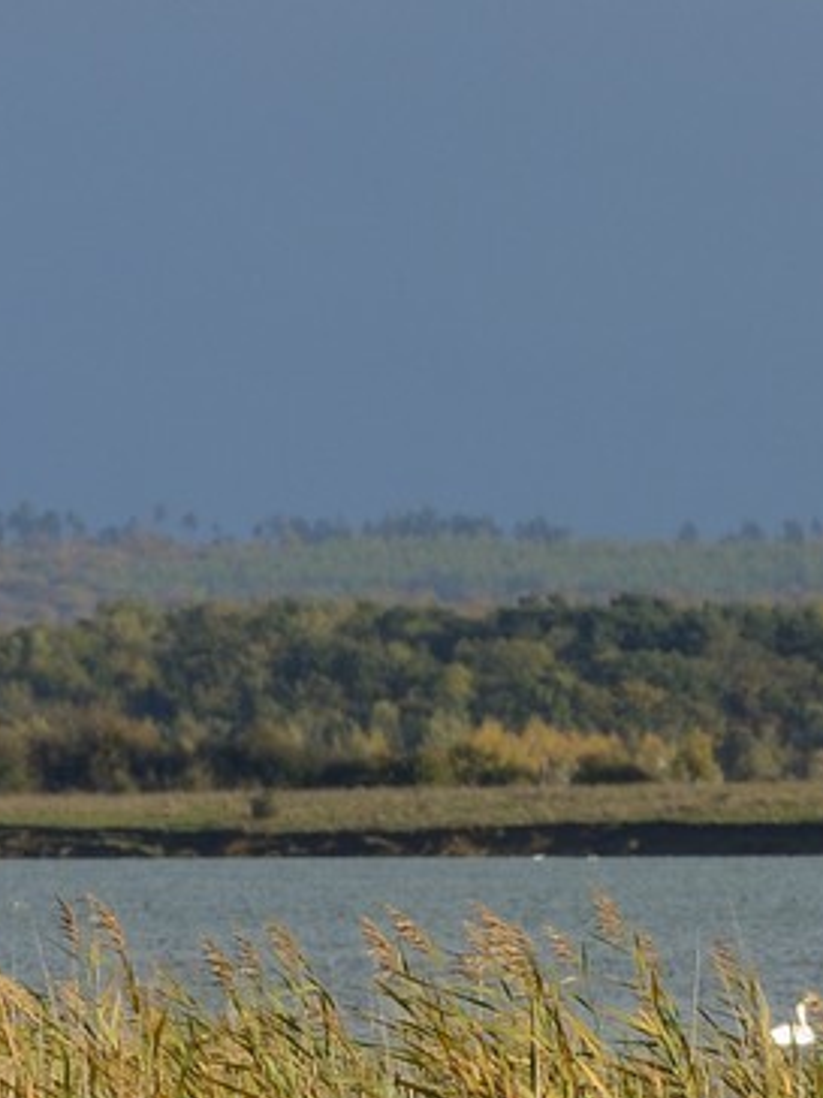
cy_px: 483
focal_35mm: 844
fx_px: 26755
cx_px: 2267
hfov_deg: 1.8
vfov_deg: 2.3
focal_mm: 200
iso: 200
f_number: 11
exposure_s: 1/250
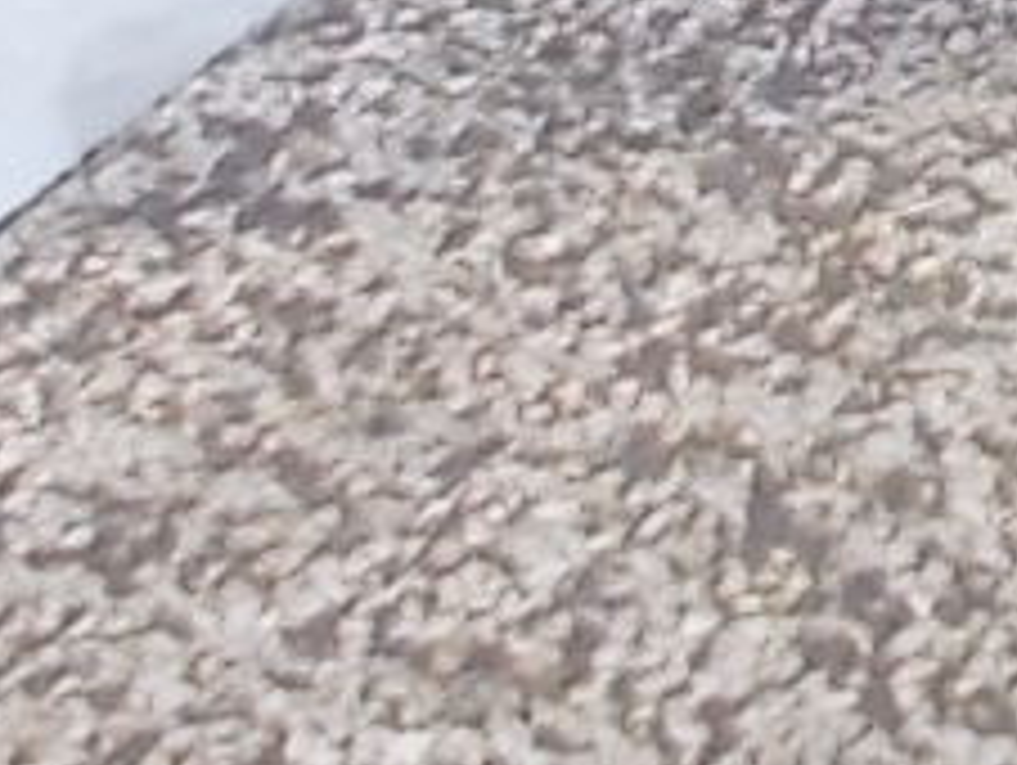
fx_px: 5412
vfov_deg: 7.6
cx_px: 1917
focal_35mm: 184
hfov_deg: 10.1
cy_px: -1035
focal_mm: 4.6
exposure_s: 1/250
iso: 80
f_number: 3.2
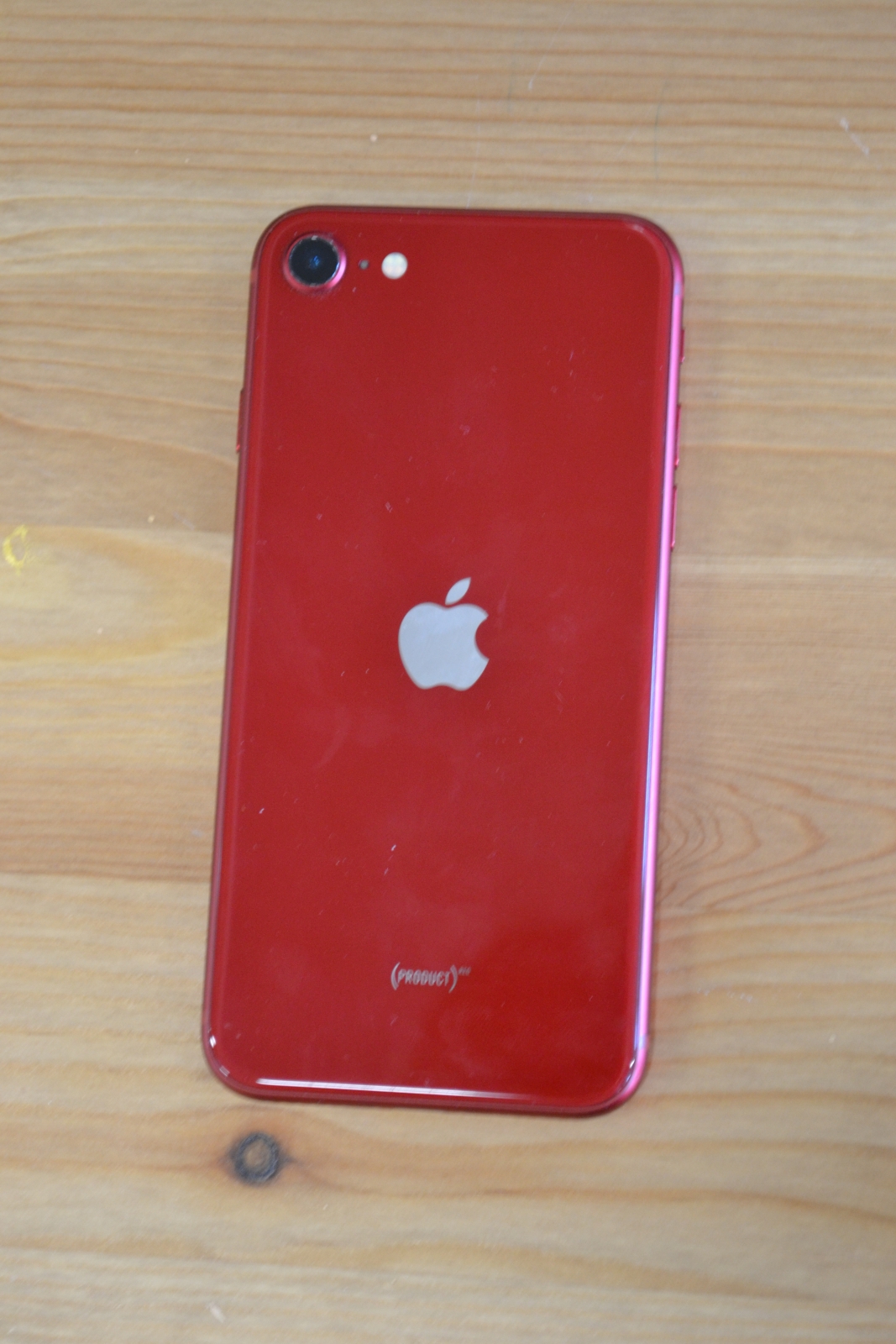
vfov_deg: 24.6
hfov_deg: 16.6
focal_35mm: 82
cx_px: 448
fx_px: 3079
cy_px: 672
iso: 1100
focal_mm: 55
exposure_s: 1/15
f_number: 5.6
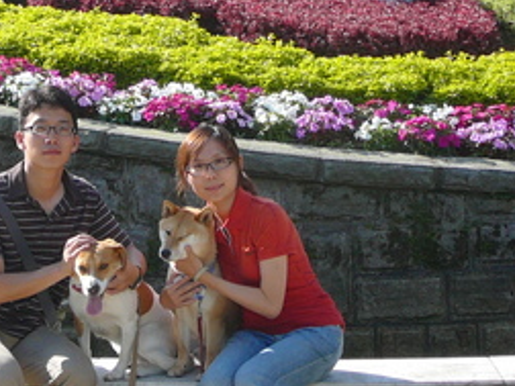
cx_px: 215
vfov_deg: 13.8
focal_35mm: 107
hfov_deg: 18.4
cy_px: 143
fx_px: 1592
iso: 80
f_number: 3.2
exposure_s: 1/500
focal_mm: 6.7
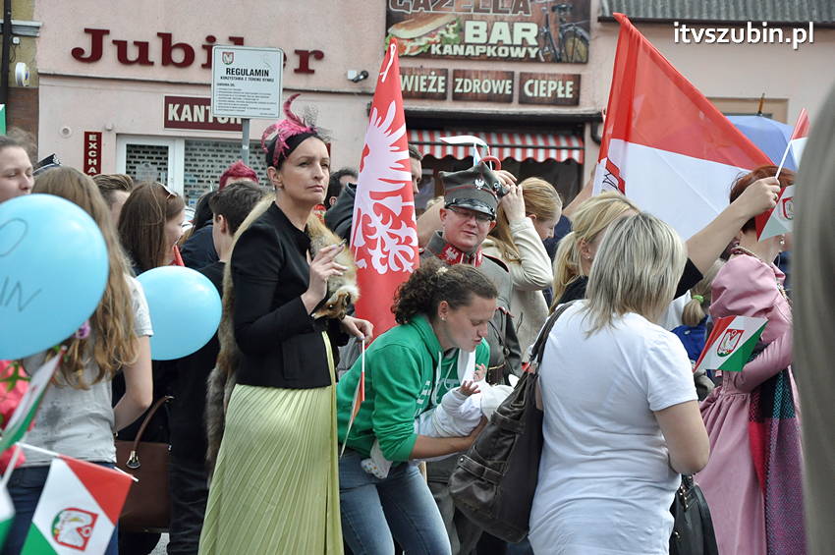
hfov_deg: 18.2
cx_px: 418
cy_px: 278
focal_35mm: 112
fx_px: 2607
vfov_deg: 12.2
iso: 1250
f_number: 8
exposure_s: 1/1600
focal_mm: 75
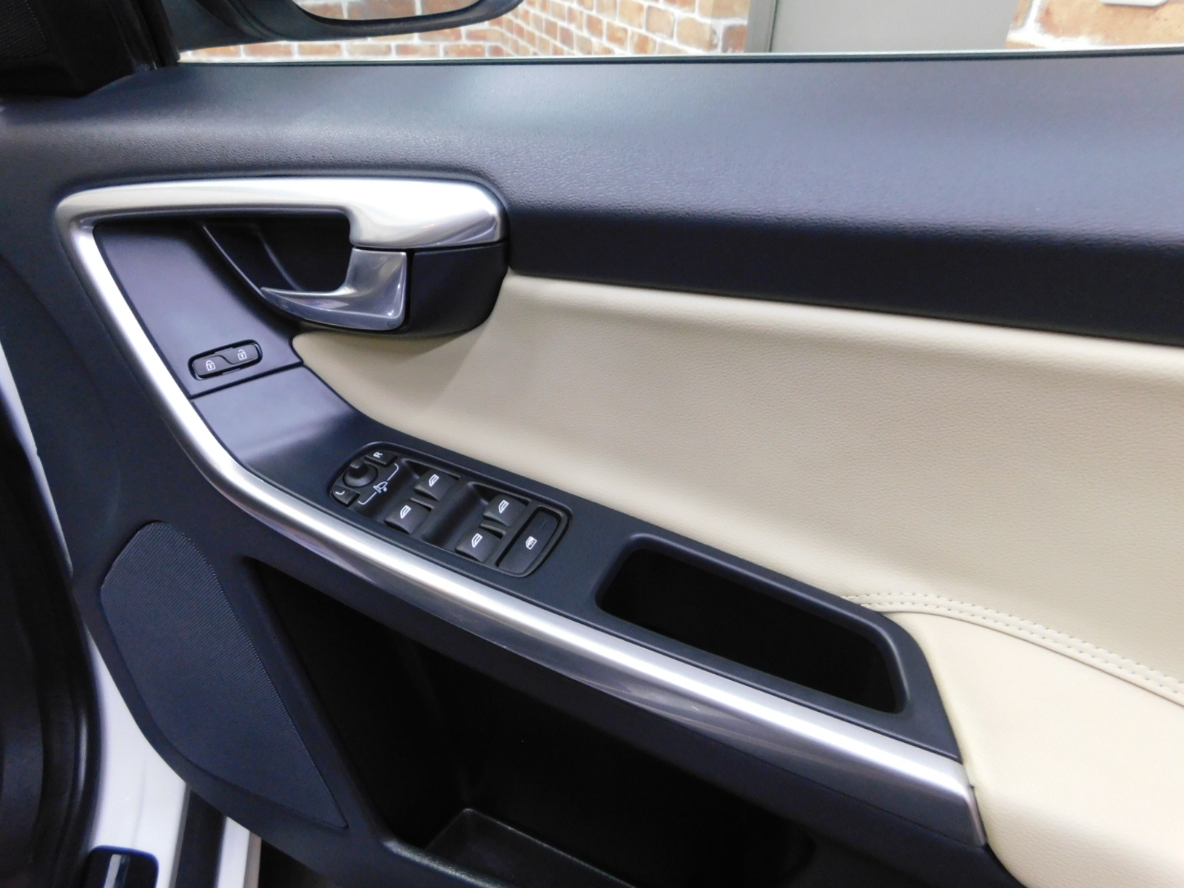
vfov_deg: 58.9
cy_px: 444
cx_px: 592
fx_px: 787
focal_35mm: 23
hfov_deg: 73.9
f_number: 3
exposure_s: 1/15
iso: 400
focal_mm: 4
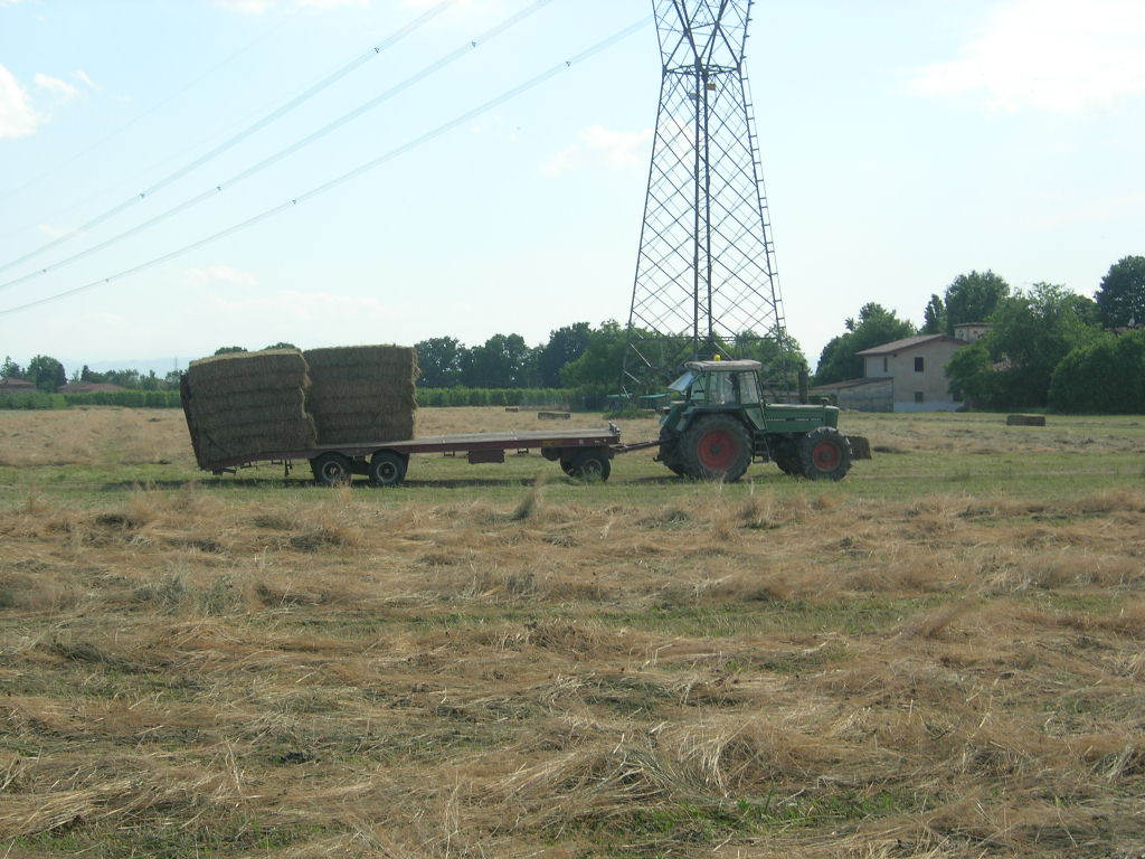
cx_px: 572
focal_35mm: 61
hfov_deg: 31.7
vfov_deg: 24.0
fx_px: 2018
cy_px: 430
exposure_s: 1/311
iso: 64
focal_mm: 12.7
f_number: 5.9
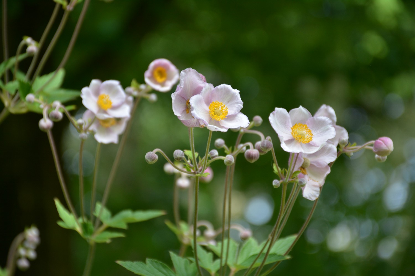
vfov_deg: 6.5
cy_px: 138
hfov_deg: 9.8
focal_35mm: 210
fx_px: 2421
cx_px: 208
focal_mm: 140
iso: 400
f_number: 5.6
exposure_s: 1/400
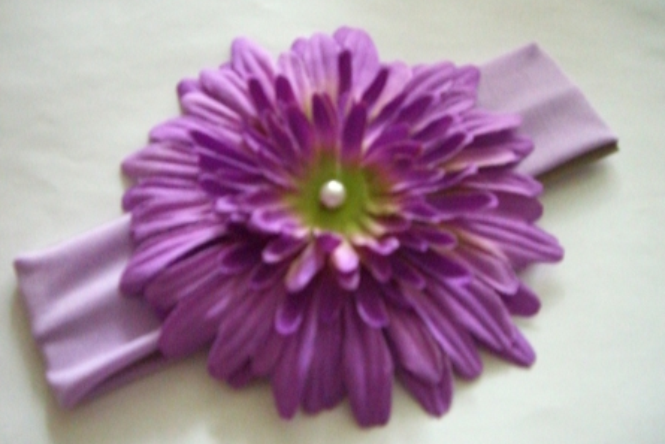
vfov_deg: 33.4
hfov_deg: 48.4
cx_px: 332
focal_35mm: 40
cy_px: 230
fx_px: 739
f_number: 2.7
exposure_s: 1/25
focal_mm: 6.2
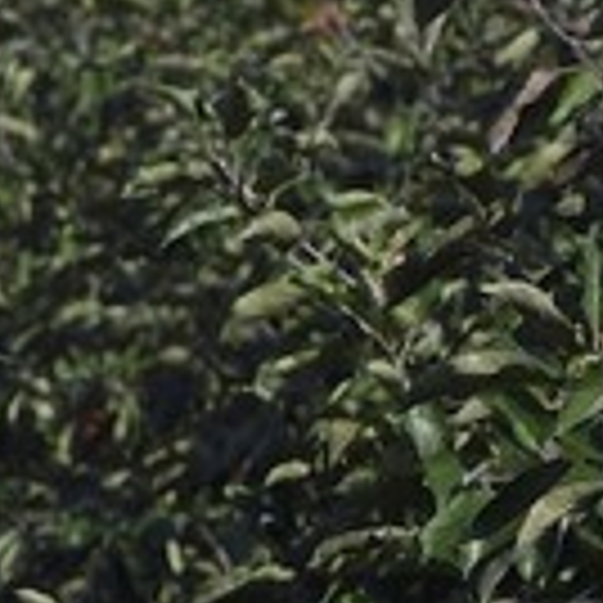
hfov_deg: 1.3
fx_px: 26961
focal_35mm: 1368
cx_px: -2362
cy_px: 1508
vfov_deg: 1.3
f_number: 14
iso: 200
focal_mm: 135
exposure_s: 1/250
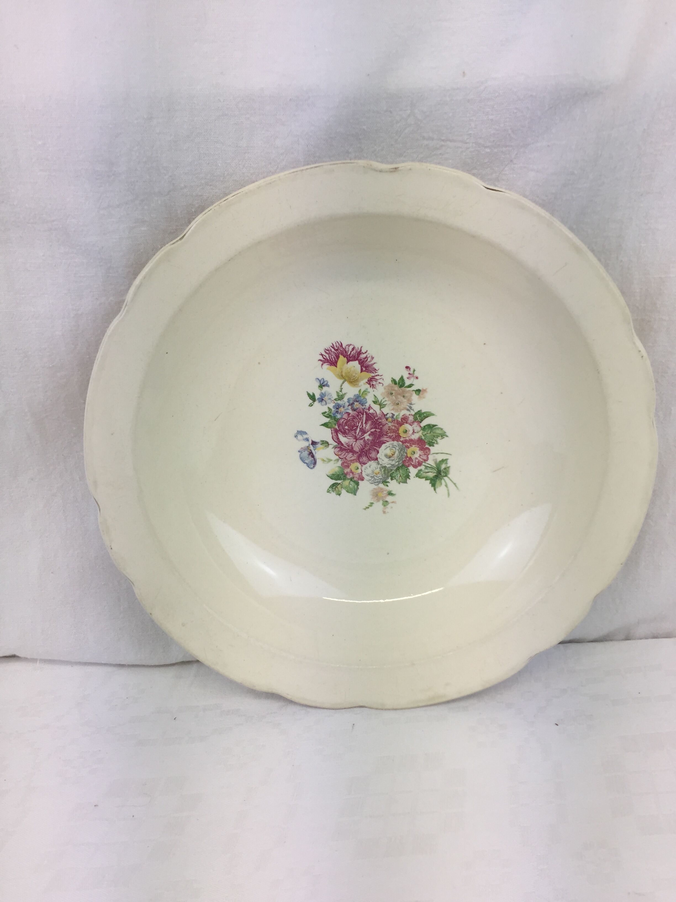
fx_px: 755
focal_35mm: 29
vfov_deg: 61.7
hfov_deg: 48.2
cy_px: 451
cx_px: 338
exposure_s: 1/302
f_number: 2.2
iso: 32
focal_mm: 4.15
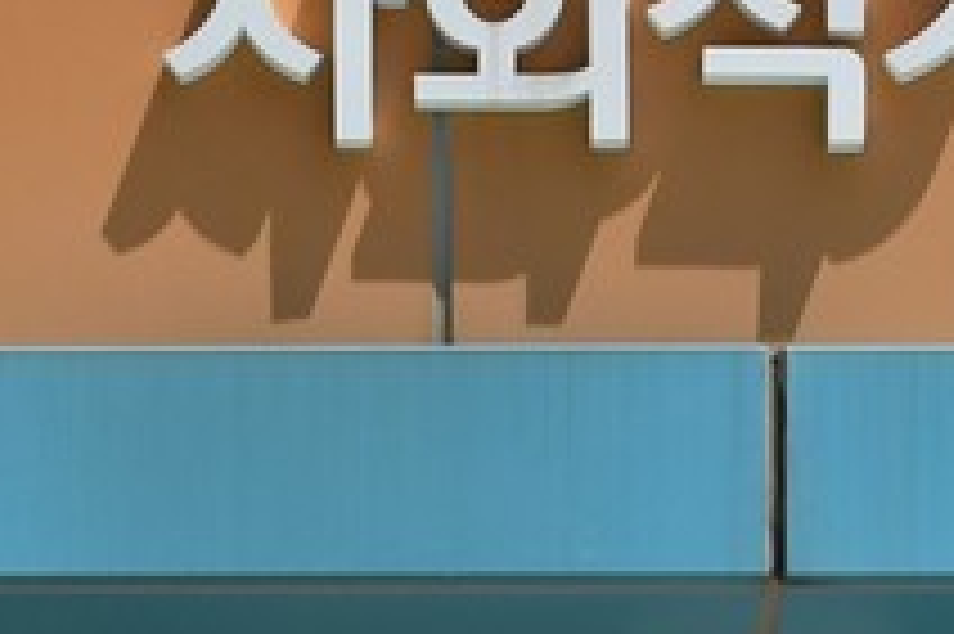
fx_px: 6884
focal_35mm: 260
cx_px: 504
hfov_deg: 7.9
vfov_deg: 5.0
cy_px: 1801
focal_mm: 29
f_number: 8
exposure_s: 1/1600
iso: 800
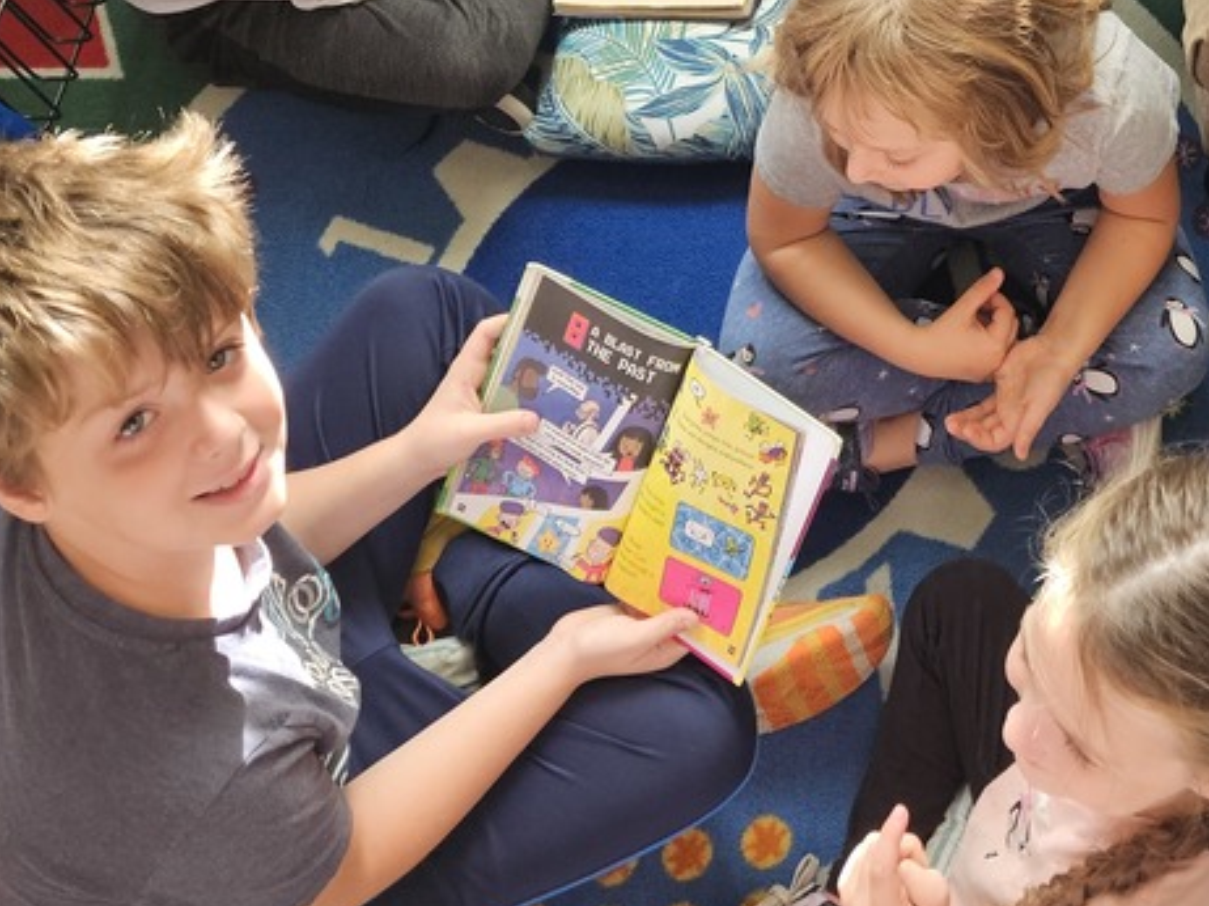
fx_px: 1780
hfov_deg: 34.7
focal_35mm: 51
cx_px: 1151
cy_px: -3
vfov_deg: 26.9
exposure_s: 1/120
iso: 160
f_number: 1.8
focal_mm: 5.4
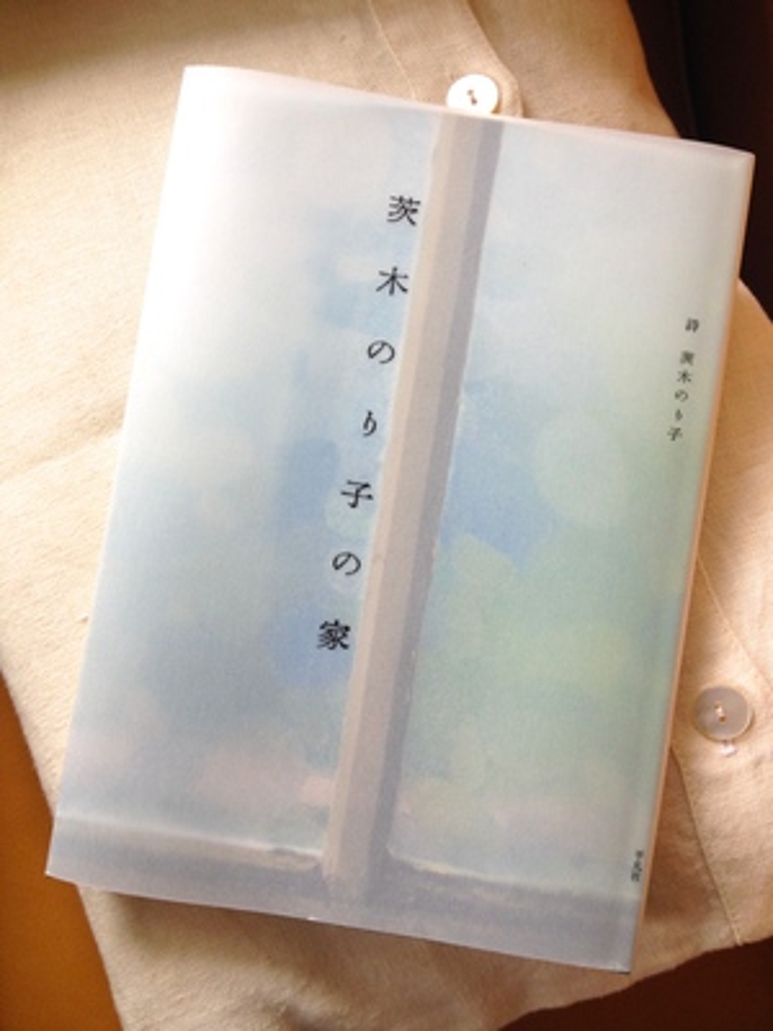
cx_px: 386
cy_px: 516
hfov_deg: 40.7
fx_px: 1042
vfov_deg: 52.6
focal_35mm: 35
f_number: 2.4
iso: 50
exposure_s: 1/20
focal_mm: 4.28
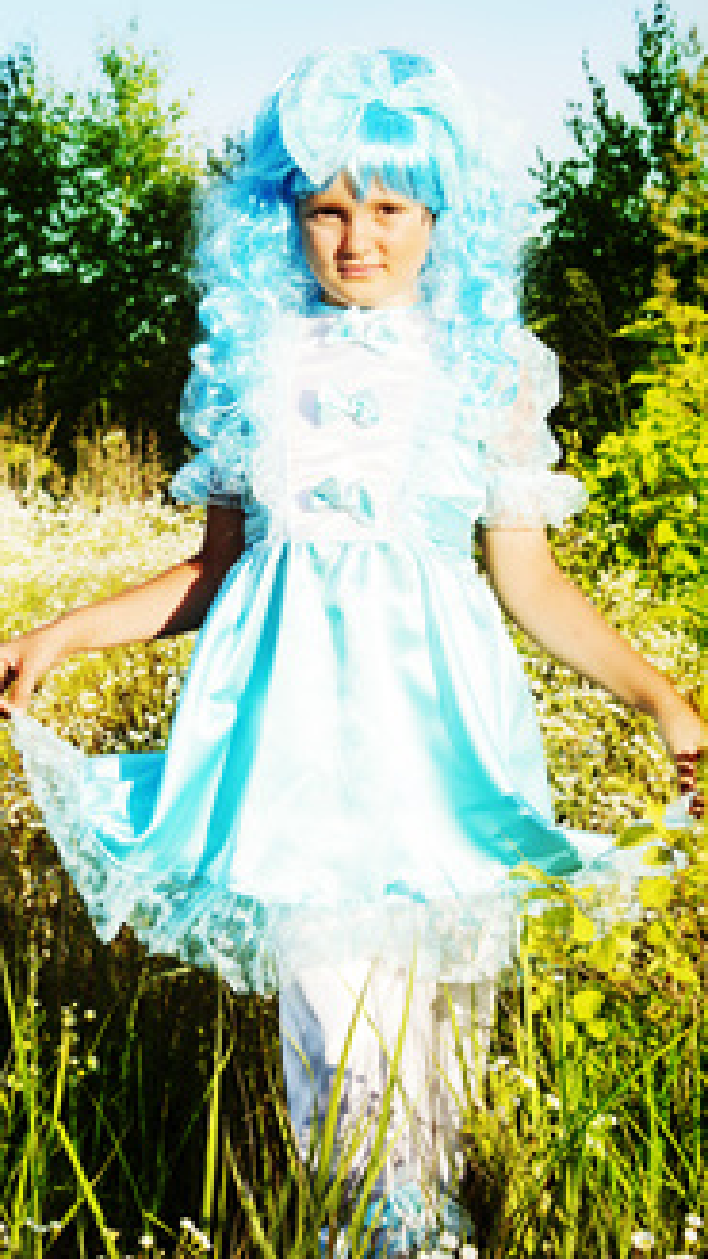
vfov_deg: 33.3
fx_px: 2103
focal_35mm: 63
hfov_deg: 19.1
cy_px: 626
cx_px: 295
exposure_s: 1/160
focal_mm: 44
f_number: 6.3
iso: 100
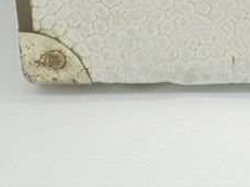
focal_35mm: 191
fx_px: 1379
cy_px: -176
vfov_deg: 7.5
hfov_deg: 10.0
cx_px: 385
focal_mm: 8.9
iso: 100
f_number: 4.8
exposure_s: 1/30
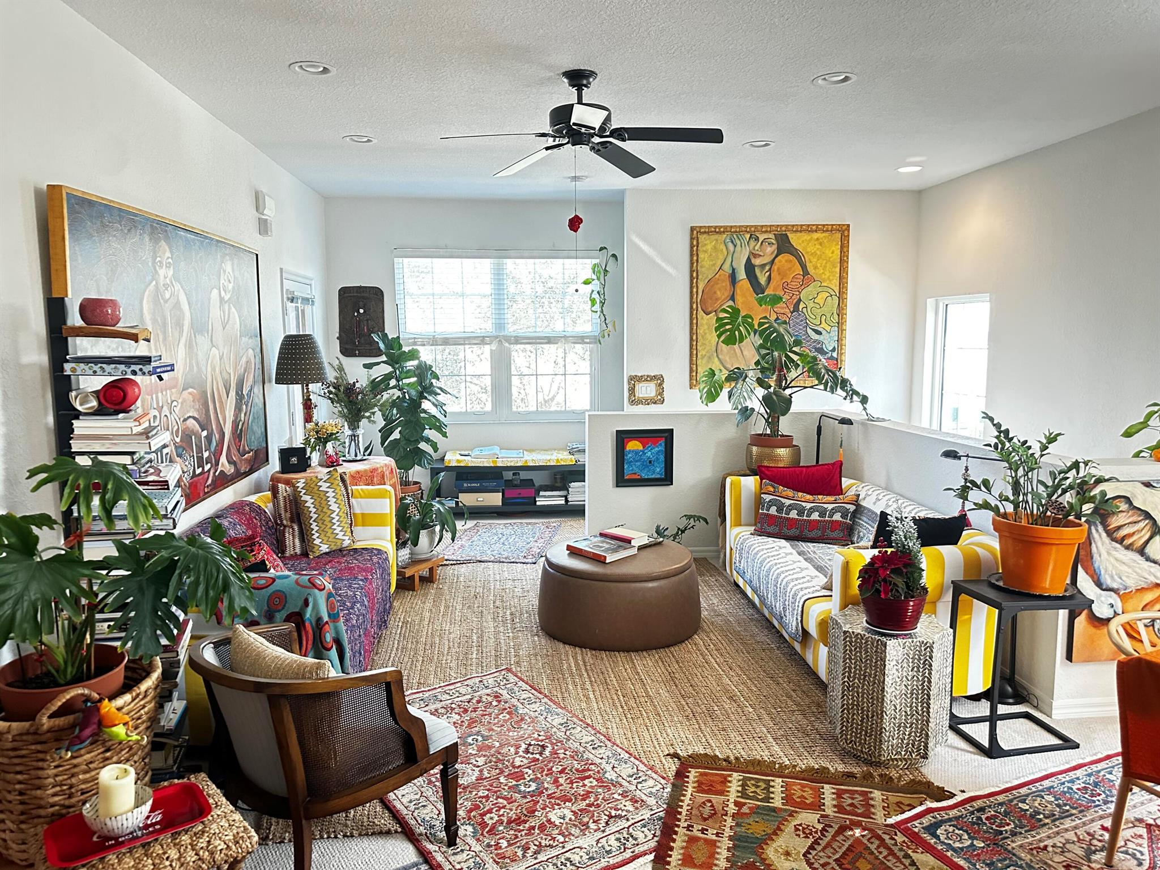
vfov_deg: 56.8
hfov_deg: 71.6
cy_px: 435
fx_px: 804
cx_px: 580
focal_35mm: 24
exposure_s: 1/60
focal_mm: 6.86
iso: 640
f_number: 1.78
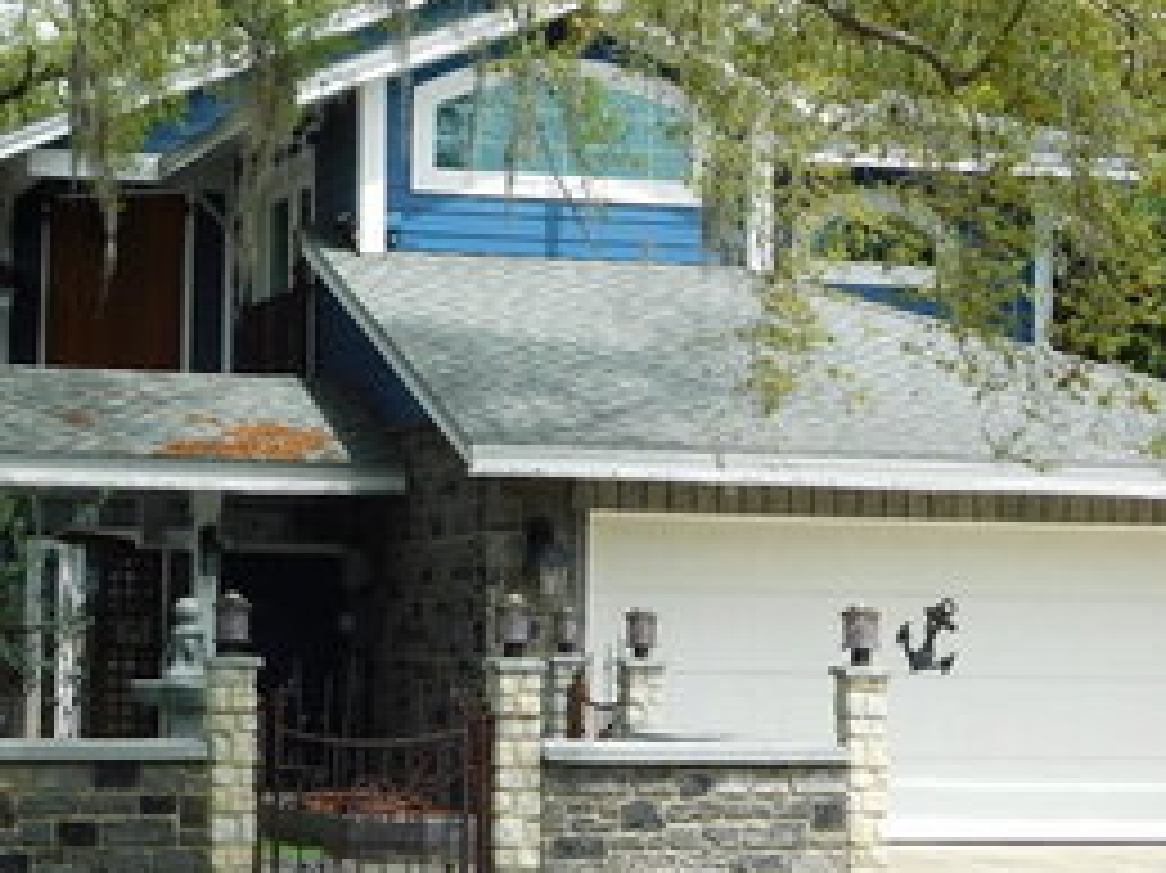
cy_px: 428
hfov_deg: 19.4
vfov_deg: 14.6
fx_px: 3400
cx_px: 432
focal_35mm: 101
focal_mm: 9
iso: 125
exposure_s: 1/500
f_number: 3.8
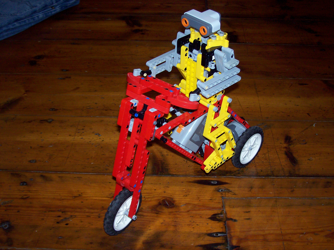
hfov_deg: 42.1
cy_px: 125
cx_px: 167
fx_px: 434
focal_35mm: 45
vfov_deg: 32.2
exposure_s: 1/73.1
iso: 80
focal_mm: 7.6
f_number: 3
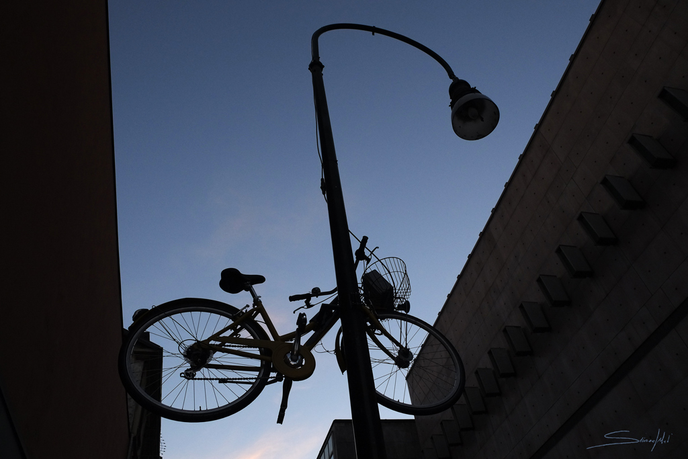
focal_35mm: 27
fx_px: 516
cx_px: 344
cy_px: 230
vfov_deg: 47.9
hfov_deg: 67.4
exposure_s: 1/640
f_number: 5
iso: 1250
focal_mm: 18
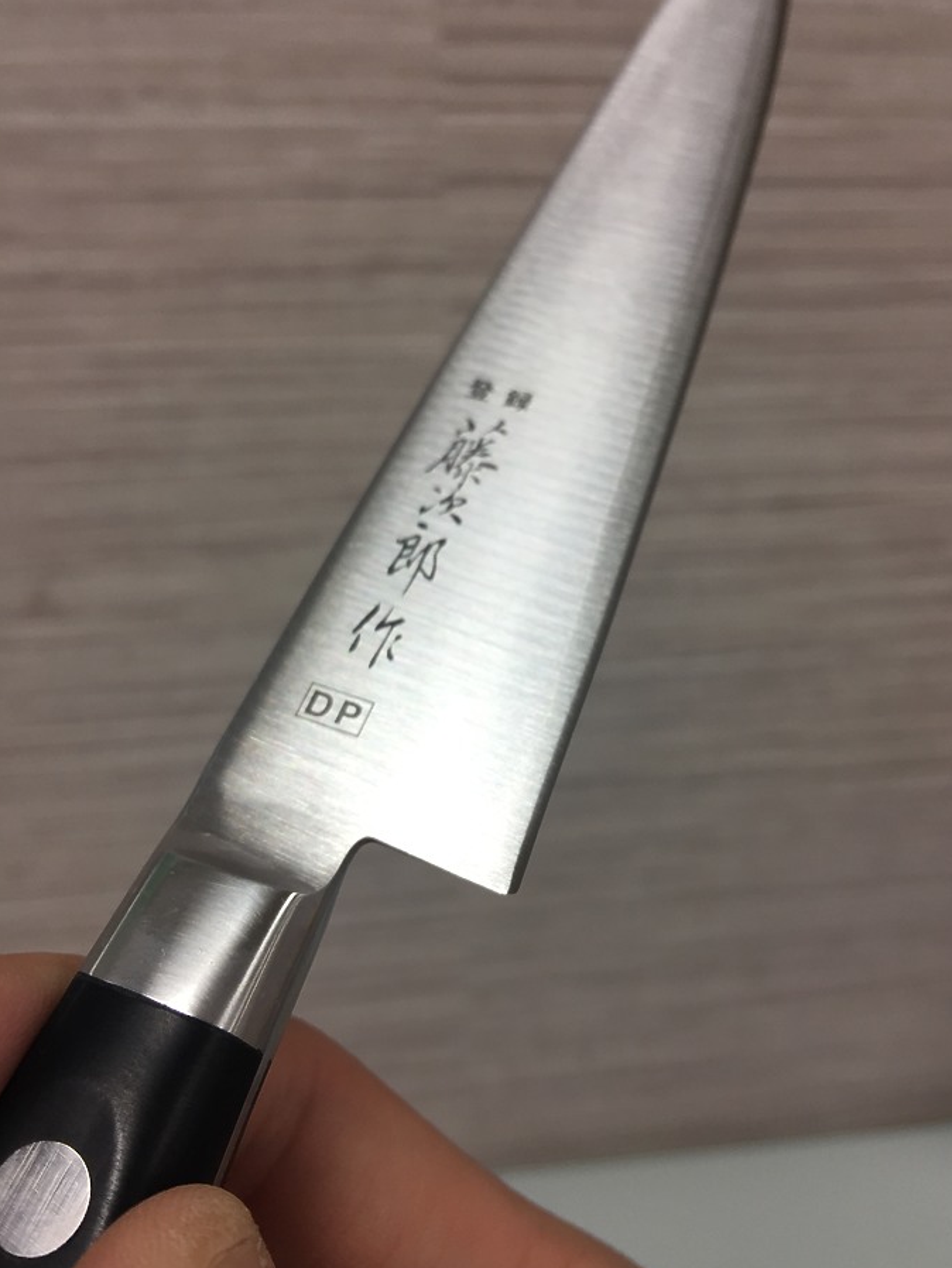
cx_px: 504
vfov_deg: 58.3
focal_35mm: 31
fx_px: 1136
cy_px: 627
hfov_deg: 45.4
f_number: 2.2
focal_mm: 4.15
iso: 40
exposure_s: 1/60
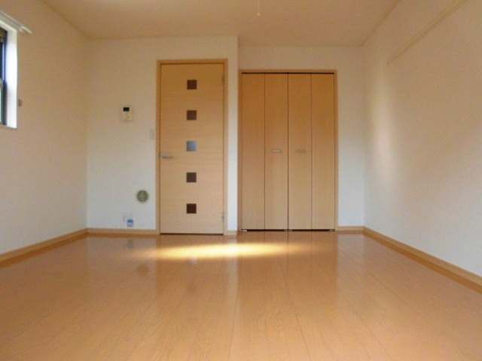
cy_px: 180
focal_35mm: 26
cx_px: 241
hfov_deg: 67.3
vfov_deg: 53.1
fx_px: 362
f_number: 3.5
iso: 100
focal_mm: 4.6
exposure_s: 1/60
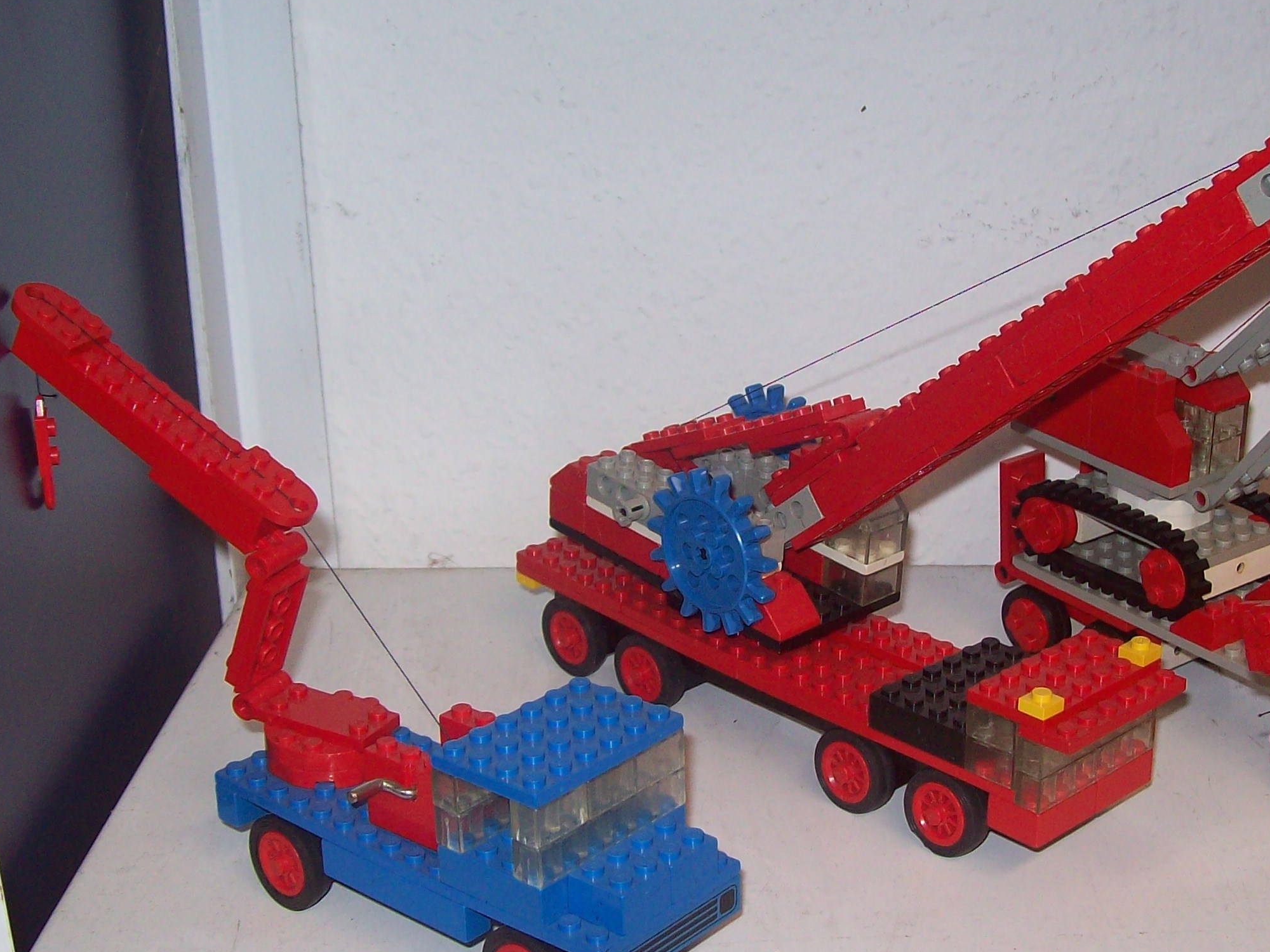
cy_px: 517
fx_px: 2018
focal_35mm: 55
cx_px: 790
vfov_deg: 26.5
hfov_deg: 34.8
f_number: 2.7
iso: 80
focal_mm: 6
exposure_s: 1/64
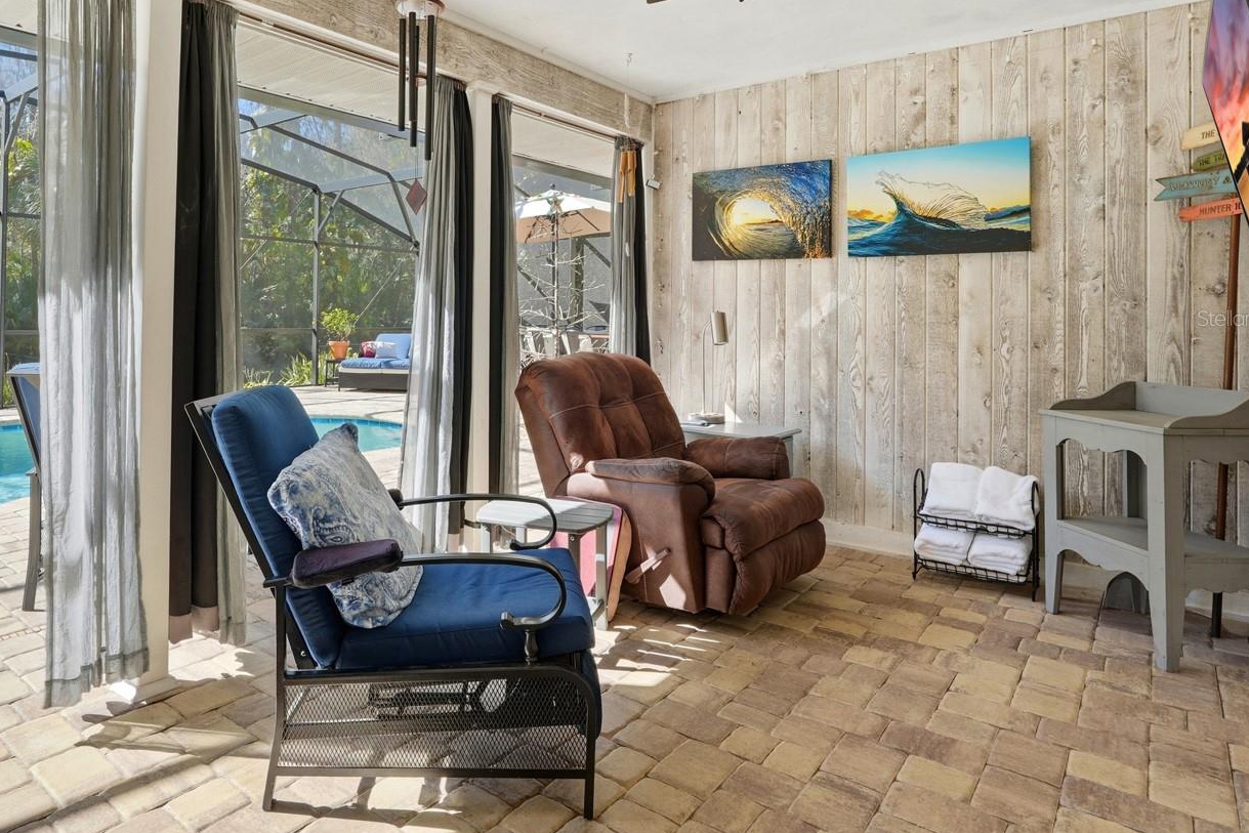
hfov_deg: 79.8
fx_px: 729
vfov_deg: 58.8
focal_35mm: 21
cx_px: 474
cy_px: 318
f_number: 8
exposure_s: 1/1250
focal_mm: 16
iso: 160
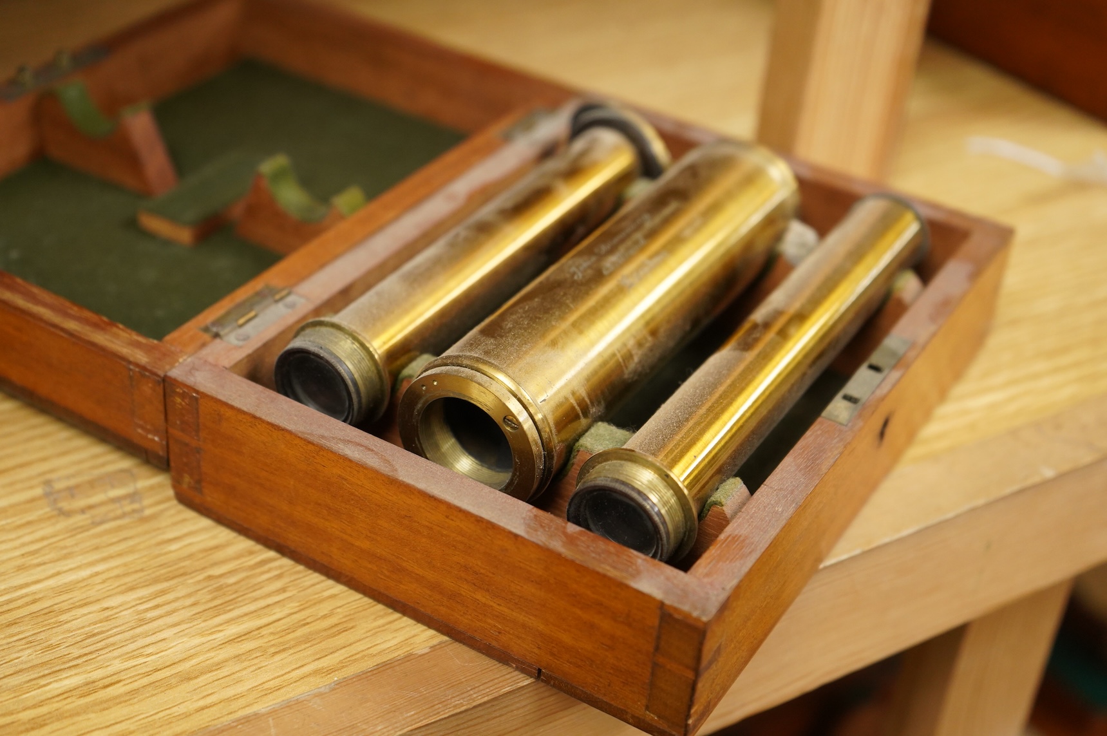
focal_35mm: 50
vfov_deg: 26.9
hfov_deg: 39.6
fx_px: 1536
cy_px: 368
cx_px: 554
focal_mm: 50
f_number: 4.5
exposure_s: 1/160
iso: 2500
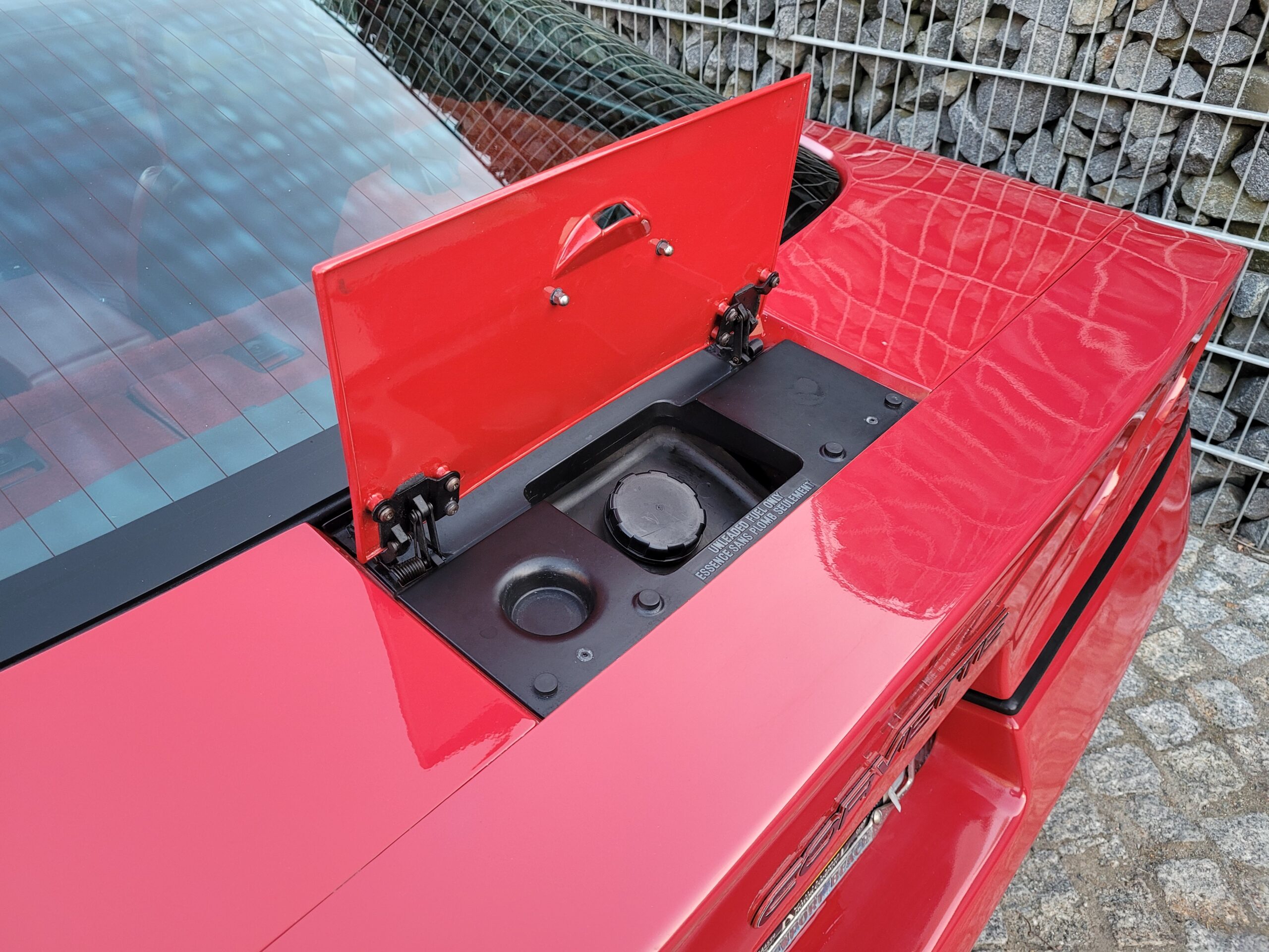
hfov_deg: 67.3
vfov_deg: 53.1
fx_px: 953
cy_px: 476
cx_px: 634
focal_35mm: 26
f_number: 1.8
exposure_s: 1/100
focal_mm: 5.4
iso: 160
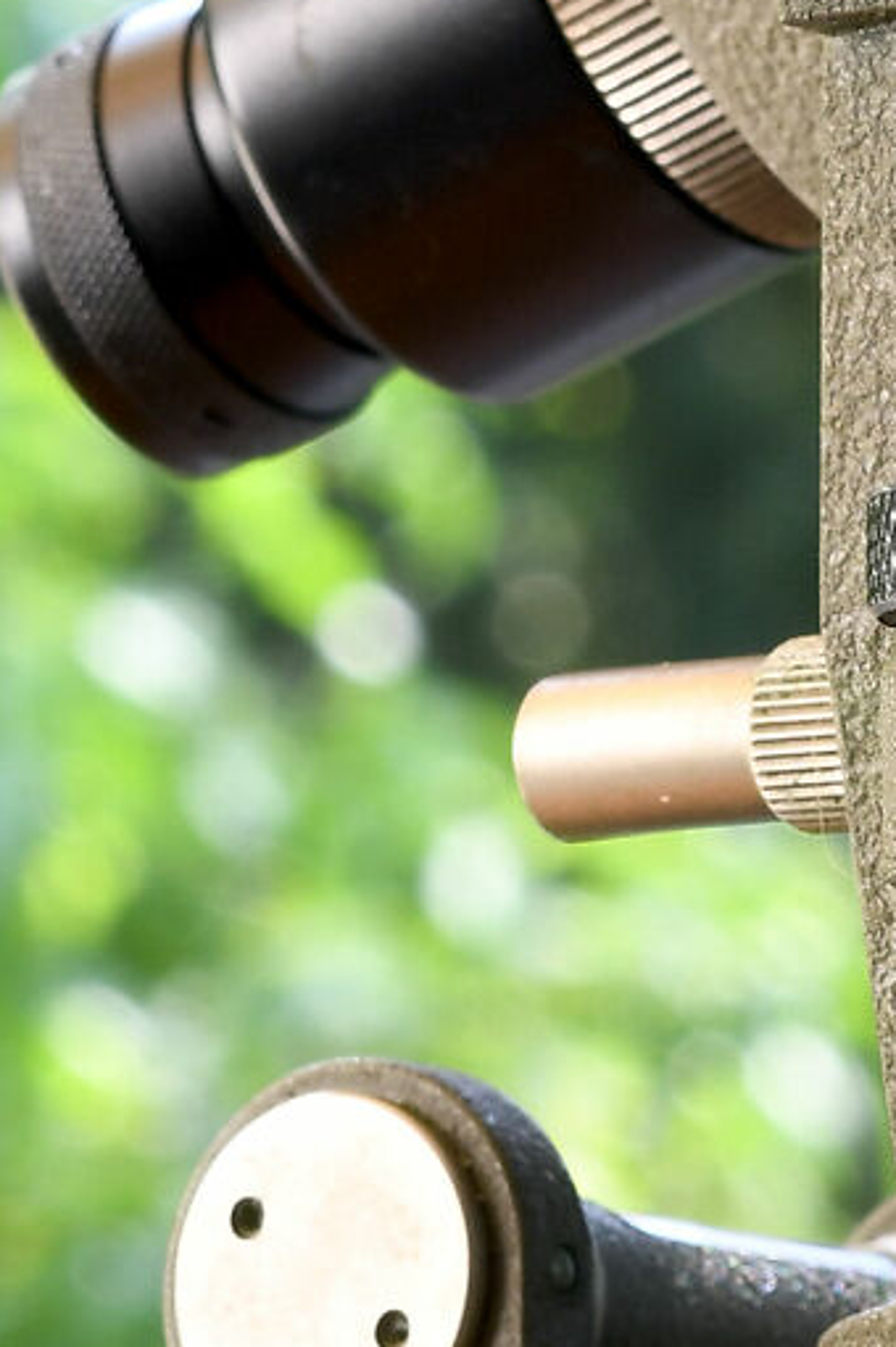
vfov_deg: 4.9
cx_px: 1452
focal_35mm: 423
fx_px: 15812
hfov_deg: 3.2
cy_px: 720
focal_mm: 60
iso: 250
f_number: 13
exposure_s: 1/15
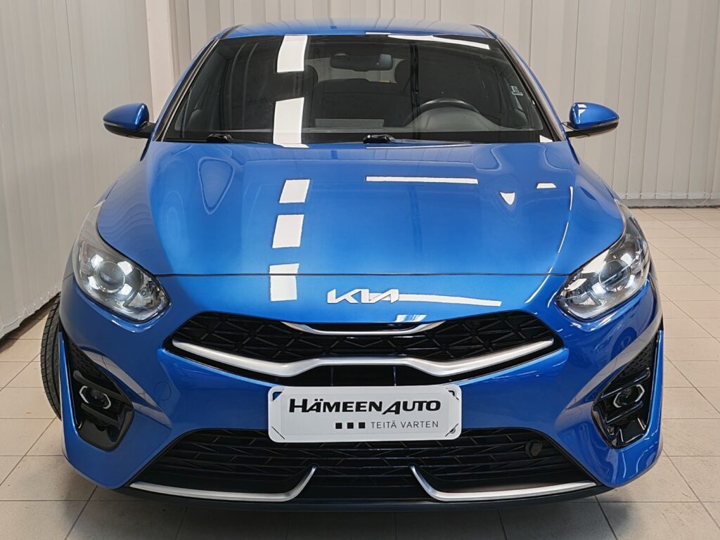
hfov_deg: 43.9
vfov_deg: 33.6
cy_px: 270
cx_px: 360
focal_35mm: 43
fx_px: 894
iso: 64
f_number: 1.6
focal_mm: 5.4
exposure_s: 1/100
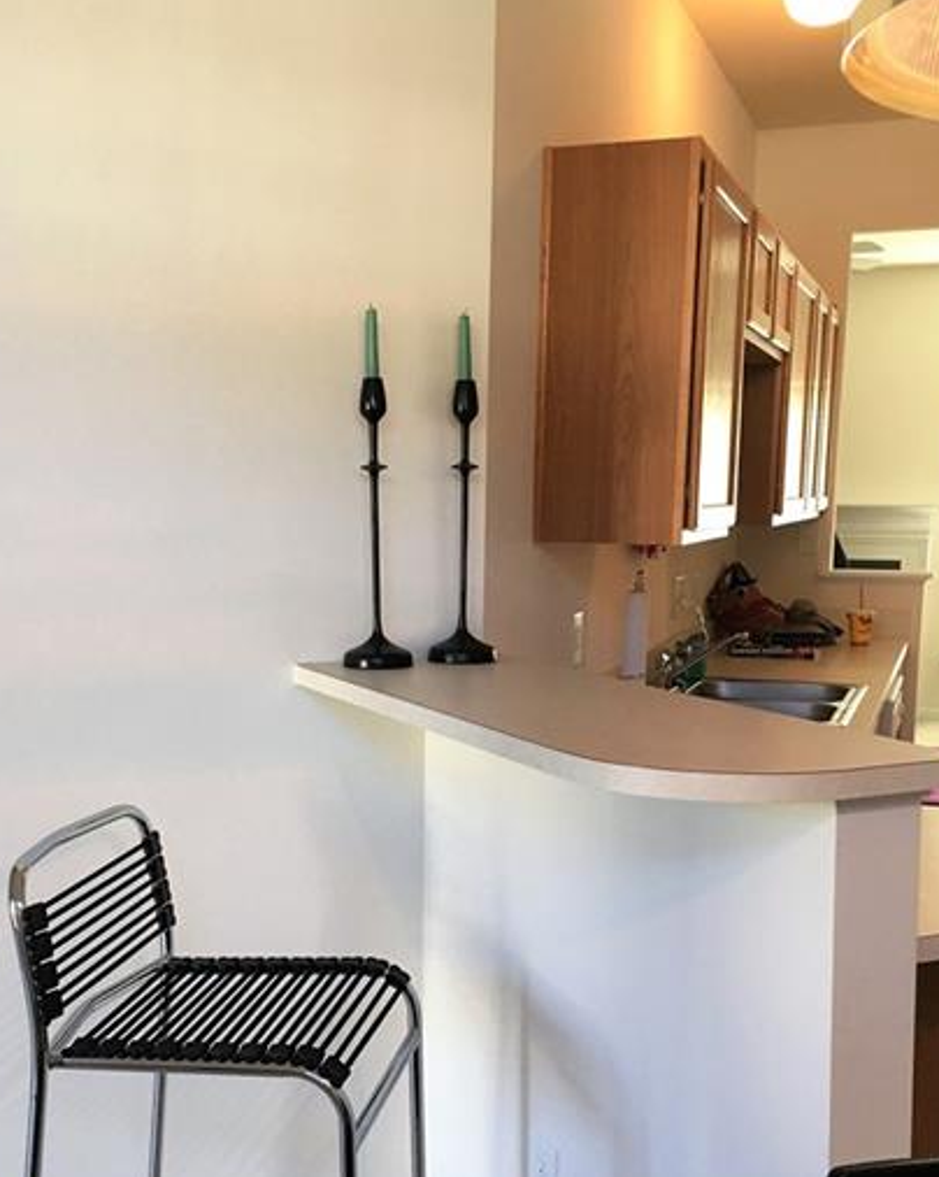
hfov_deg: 34.7
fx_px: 1496
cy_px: 726
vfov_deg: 42.6
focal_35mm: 43
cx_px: 372
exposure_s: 1/30
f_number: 2.2
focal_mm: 4.15
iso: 40
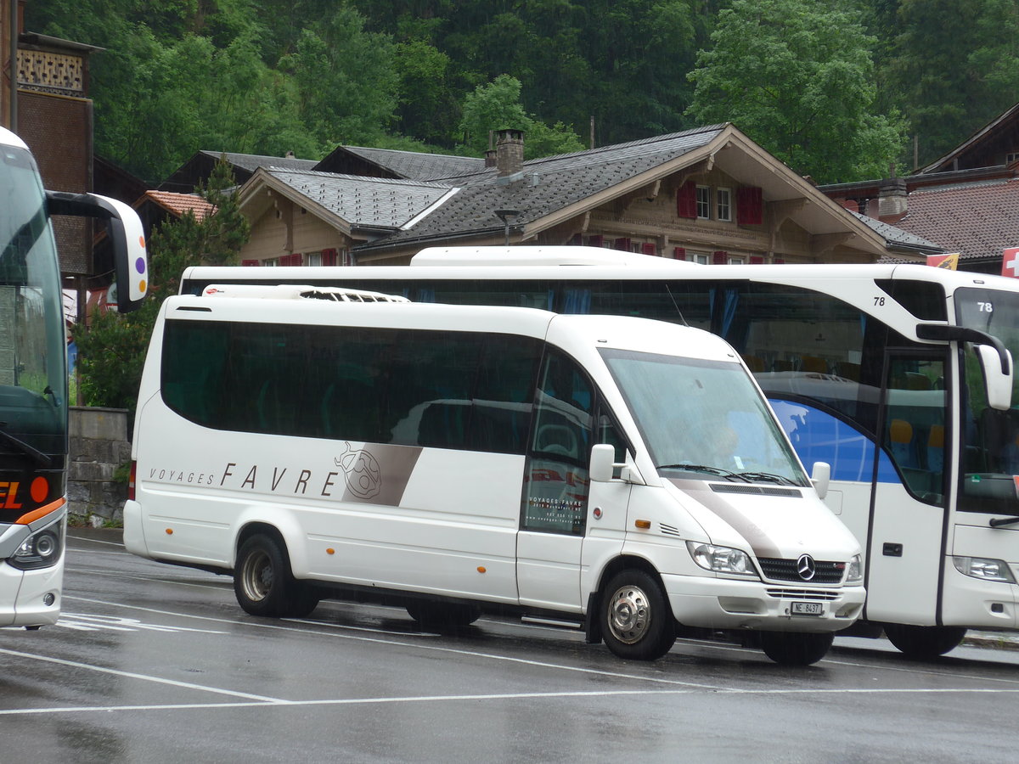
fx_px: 3650
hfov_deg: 15.9
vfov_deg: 12.0
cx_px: 510
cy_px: 382
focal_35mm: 124
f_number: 5.2
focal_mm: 24.3
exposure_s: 1/125
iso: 80
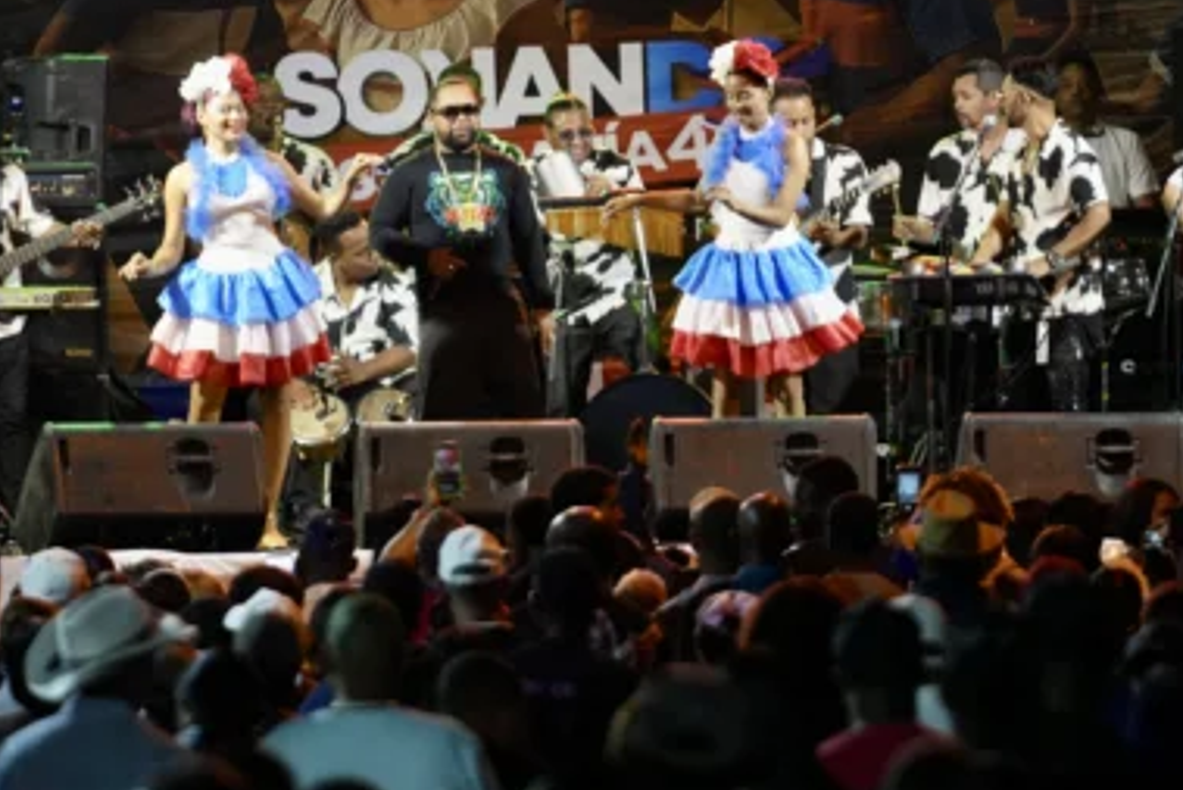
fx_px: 12623
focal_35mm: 384
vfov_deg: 3.6
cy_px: 407
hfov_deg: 5.4
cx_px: 478
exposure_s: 1/200
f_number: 2.8
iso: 2500
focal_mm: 200
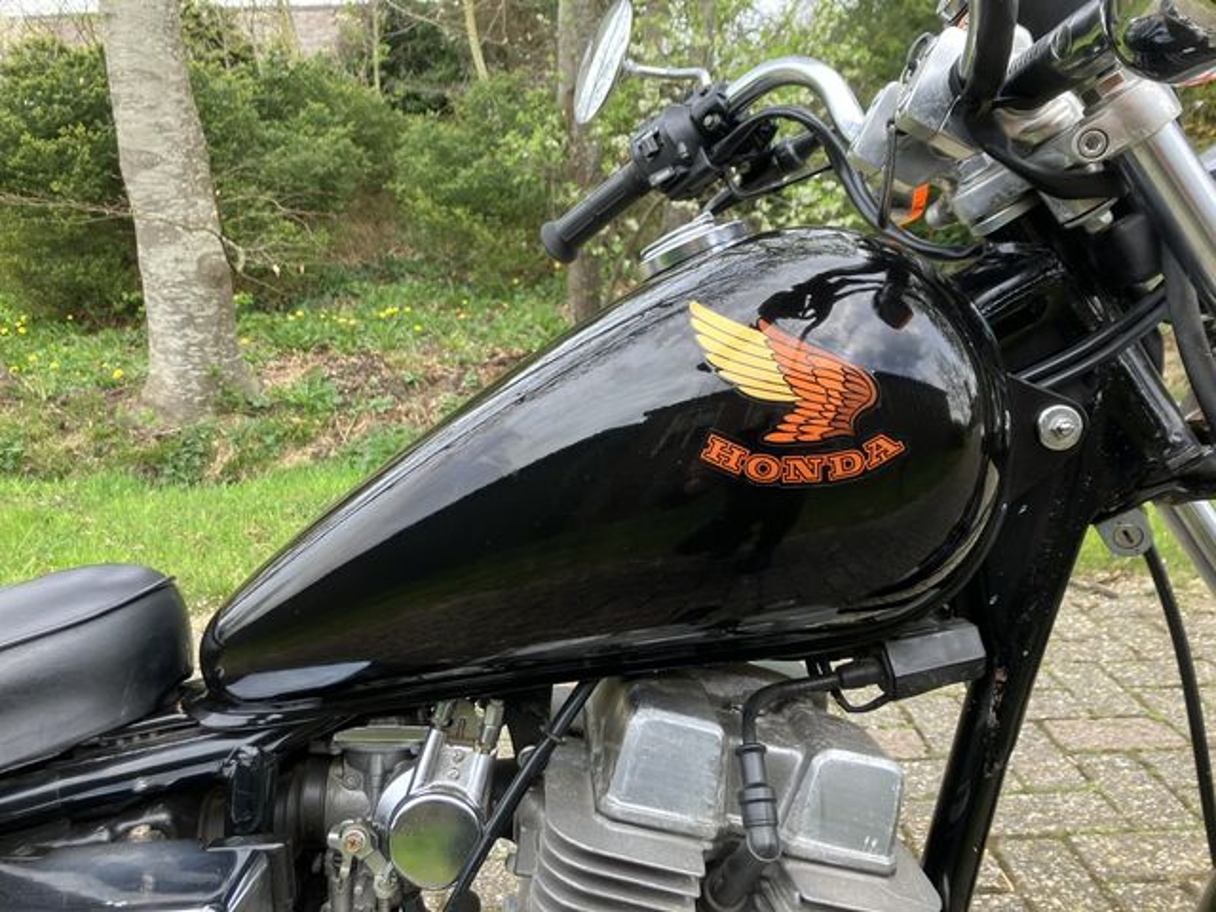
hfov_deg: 63.4
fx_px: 984
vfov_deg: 49.7
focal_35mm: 28
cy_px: 456
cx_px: 608
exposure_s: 1/121
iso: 25
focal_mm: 3.99
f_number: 1.8
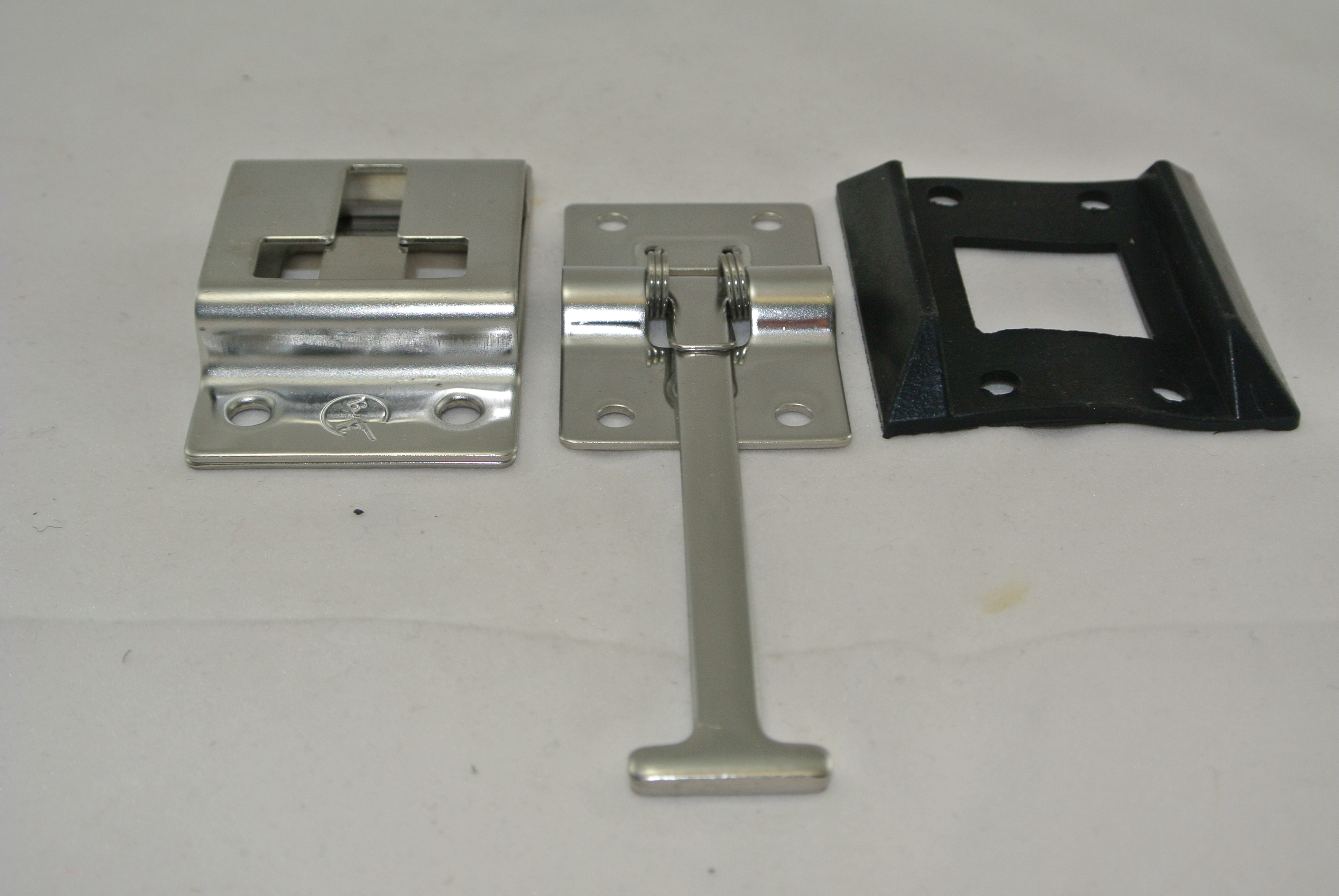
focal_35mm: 52
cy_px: 448
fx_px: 1936
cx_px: 670
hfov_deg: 38.1
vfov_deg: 26.1
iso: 180
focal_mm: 19.6
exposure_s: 1/60
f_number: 5.6
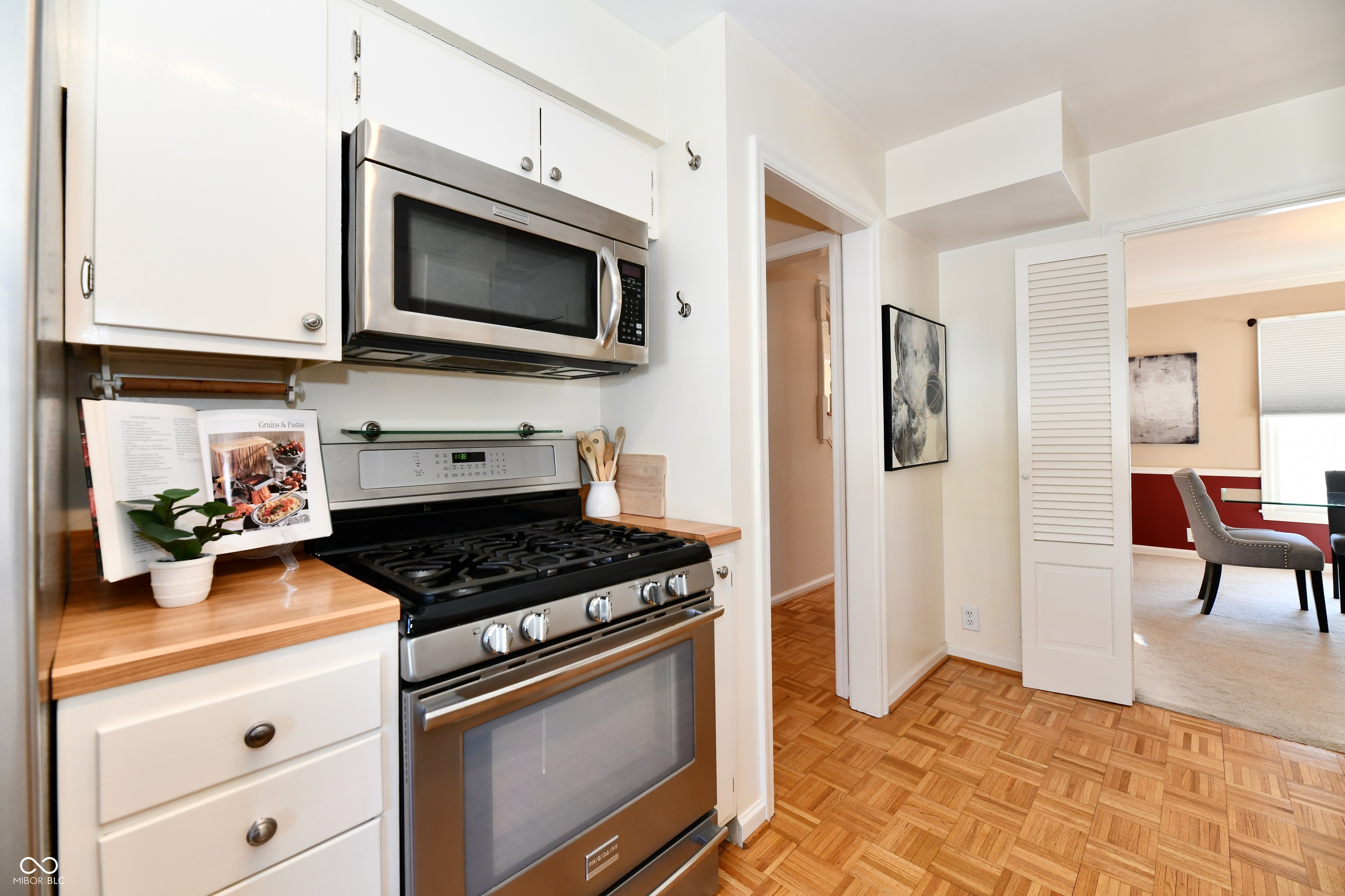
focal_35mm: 14
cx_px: 672
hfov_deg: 104.3
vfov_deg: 81.2
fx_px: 523
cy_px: 448
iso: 640
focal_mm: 14
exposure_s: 1/60
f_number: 6.3
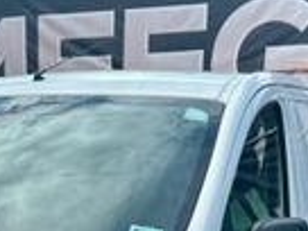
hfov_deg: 18.2
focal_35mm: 106
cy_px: 383
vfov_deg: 12.9
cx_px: 14
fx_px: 943
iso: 80
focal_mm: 6.86
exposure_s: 1/4762
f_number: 1.78
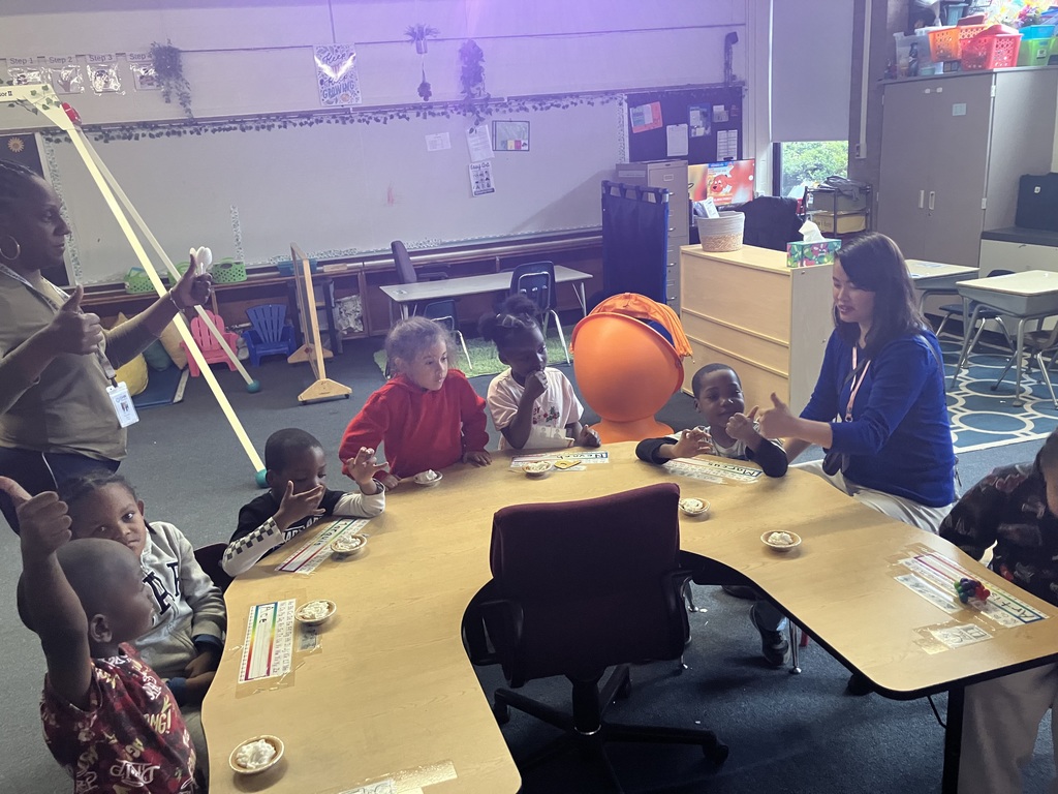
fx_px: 856
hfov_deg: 63.4
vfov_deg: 49.7
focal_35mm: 28
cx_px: 529
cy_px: 397
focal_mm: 3.99
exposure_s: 1/60
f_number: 1.8
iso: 250
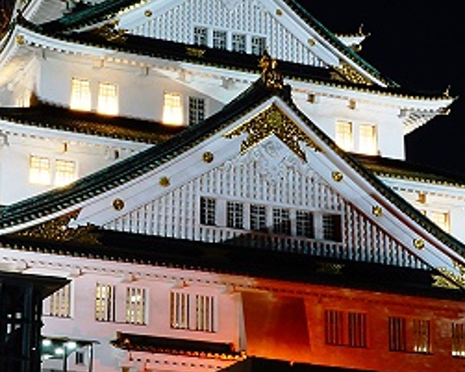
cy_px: 144
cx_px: 115
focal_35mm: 97
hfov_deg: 19.6
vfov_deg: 15.9
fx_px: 1335
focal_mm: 18
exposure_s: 13
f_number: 20
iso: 100
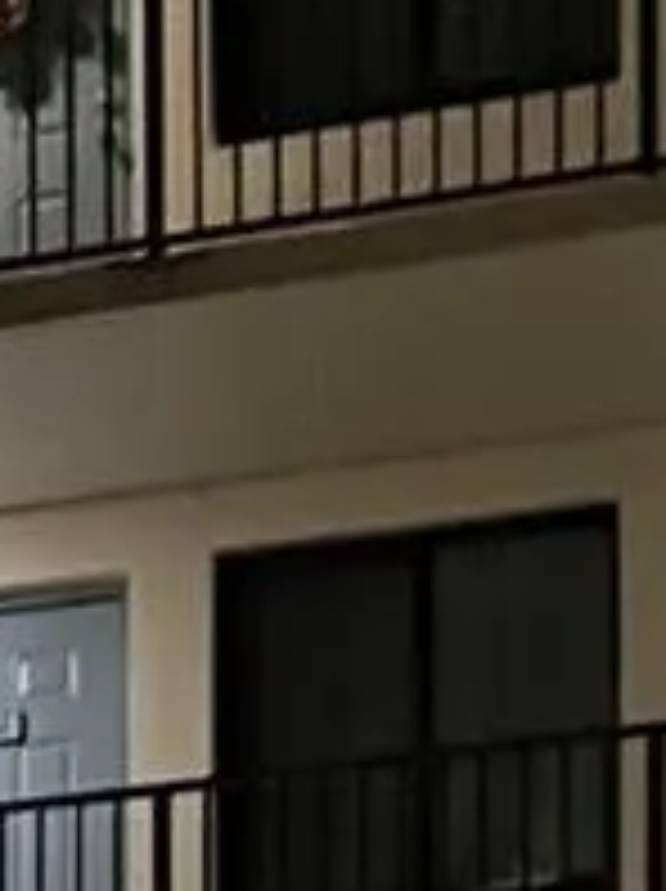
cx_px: -500
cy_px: 2268
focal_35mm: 202
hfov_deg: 7.2
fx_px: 5193
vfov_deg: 8.7
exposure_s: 1/30
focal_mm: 5.1
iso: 640
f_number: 1.6
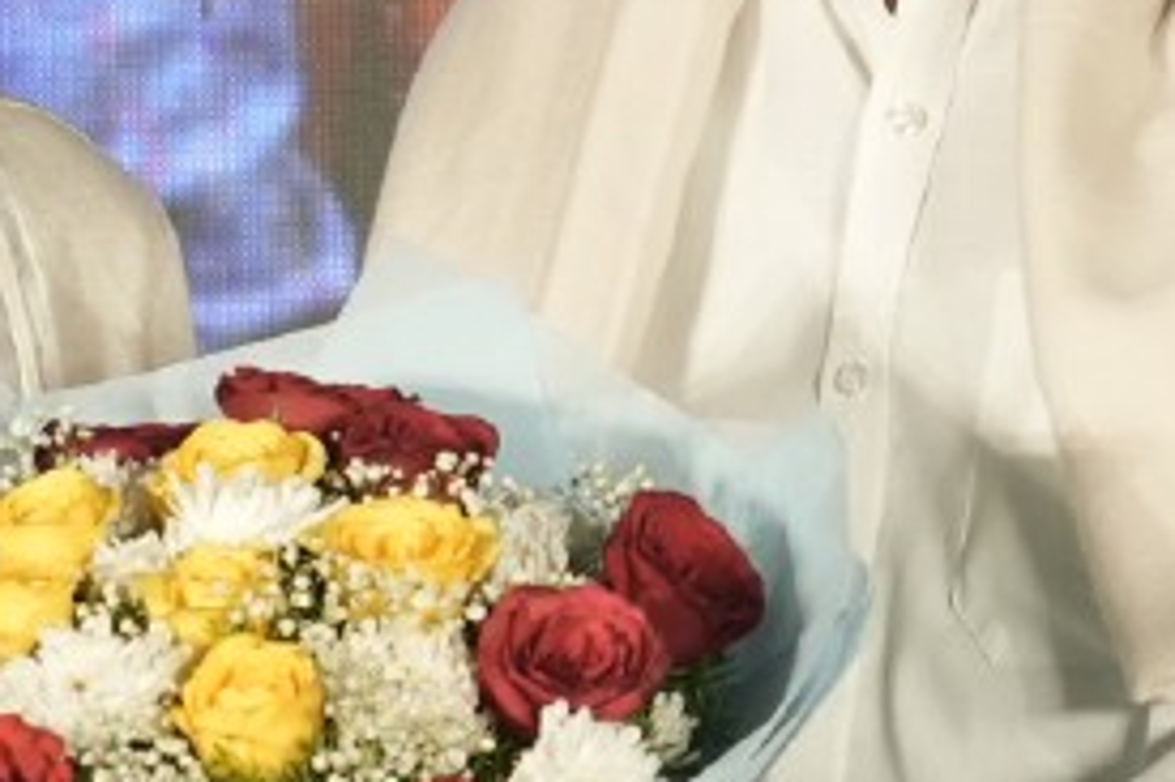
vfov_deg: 1.7
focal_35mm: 800
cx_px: 374
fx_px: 26094
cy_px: 425
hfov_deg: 2.6
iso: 1000
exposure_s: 1/250
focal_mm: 105
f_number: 4
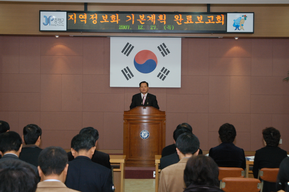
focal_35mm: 63
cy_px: 96
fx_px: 505
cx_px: 144
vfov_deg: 21.5
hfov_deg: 31.9
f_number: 7.1
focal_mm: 42
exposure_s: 1/60
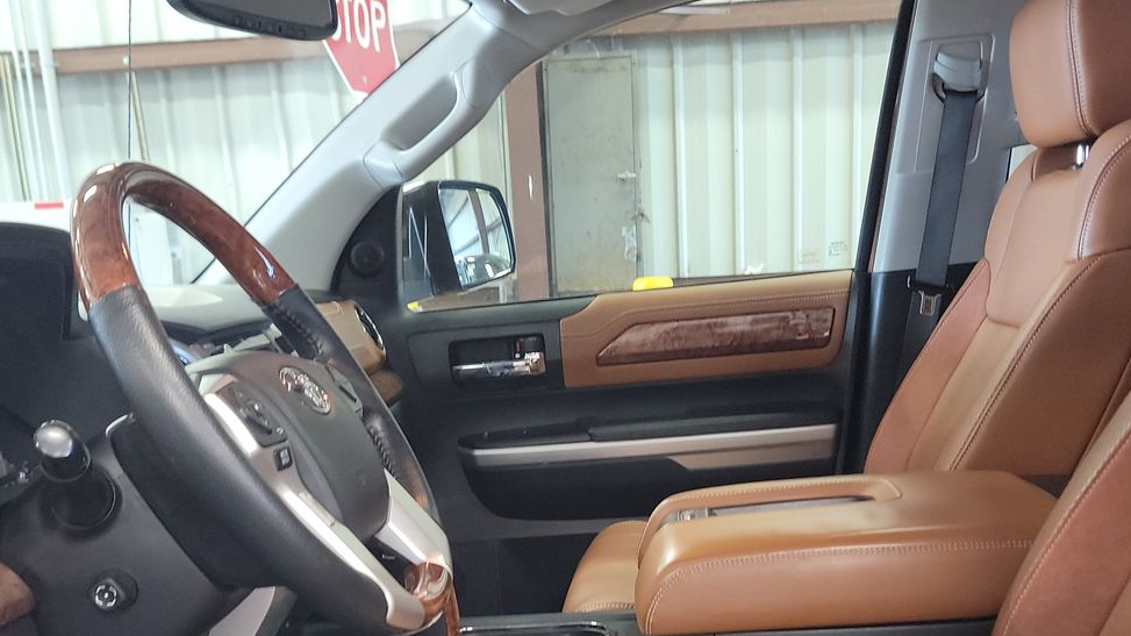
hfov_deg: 47.4
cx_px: 587
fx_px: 1289
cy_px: 593
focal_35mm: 43
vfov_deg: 26.6
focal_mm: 6.7
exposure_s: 1/59
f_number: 1.8
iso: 690
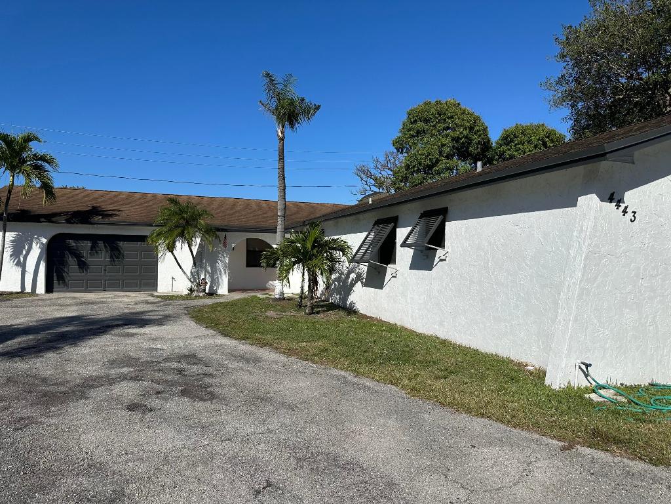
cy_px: 252
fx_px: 465
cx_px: 336
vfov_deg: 56.8
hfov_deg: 71.6
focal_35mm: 24
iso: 80
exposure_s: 1/8929
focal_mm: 6.86
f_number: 1.78
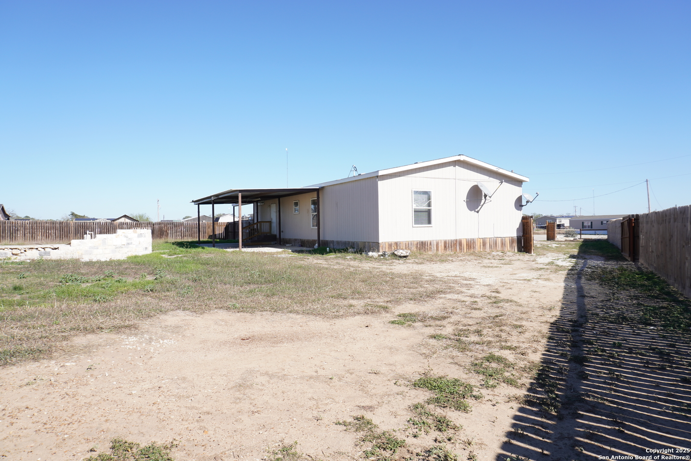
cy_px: 230
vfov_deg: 53.1
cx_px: 346
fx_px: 461
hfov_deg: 73.7
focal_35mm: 24
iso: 100
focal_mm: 16
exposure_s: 1/160
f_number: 9
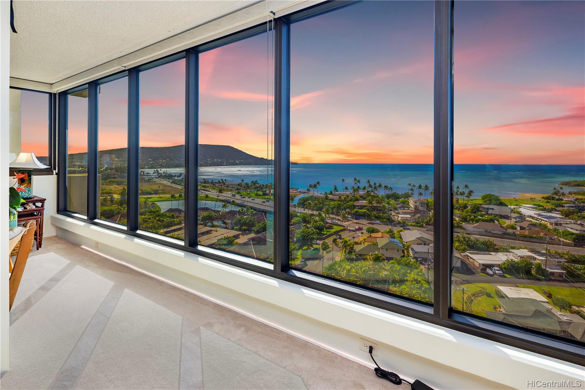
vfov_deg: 70.4
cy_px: 195
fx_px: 276
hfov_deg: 93.3
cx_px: 292
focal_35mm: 17
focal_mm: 17
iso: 250
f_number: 13
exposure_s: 1/100
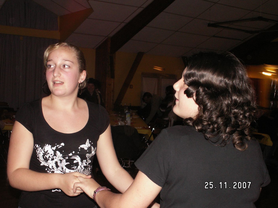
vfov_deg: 28.0
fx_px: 418
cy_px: 104
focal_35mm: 52
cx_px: 139
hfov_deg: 36.8
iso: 160
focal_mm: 8.59
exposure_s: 1/40
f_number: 3.2
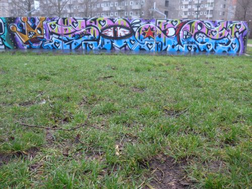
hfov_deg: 61.7
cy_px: 94
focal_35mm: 29
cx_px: 126
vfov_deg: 48.2
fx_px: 211
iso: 80
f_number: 2
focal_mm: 6
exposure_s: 1/80
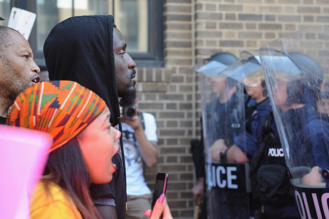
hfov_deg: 39.6
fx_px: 457
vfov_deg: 27.0
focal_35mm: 50
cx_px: 164
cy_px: 110
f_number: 3.5
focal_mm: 50
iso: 250
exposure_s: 1/200
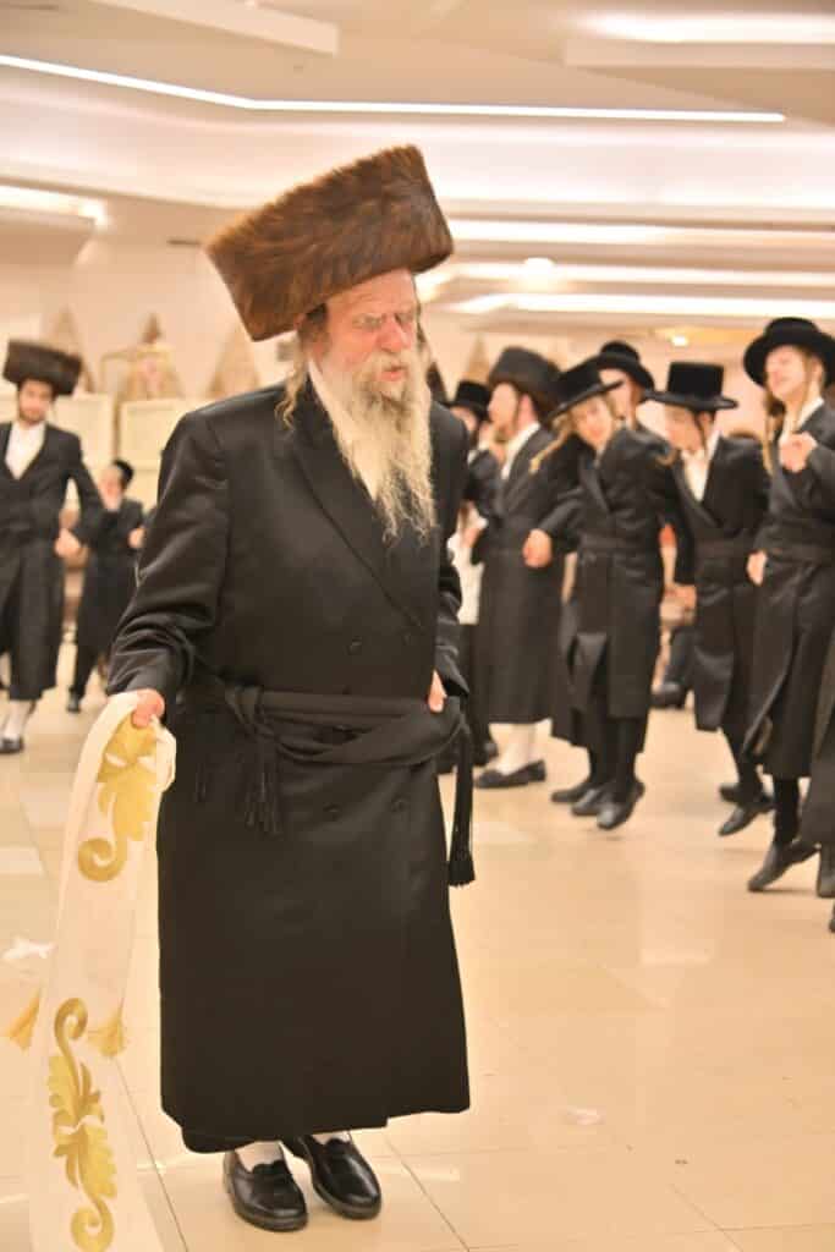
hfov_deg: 26.0
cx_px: 418
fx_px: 1808
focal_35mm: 52
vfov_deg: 38.2
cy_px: 626
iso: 1000
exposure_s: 1/160
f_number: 4
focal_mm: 52
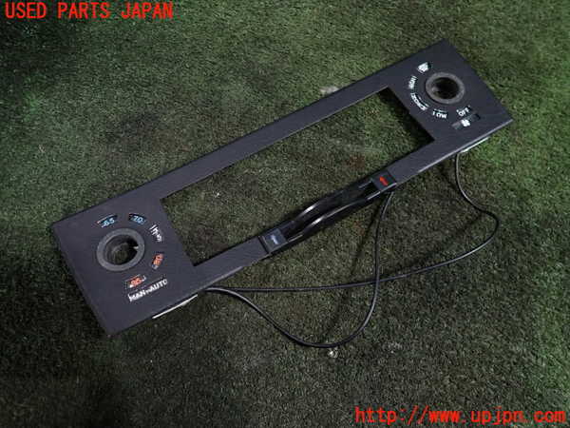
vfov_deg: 54.9
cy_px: 214
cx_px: 285
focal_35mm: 25
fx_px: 412
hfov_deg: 69.4
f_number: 2
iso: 250
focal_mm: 4.5
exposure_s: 1/30
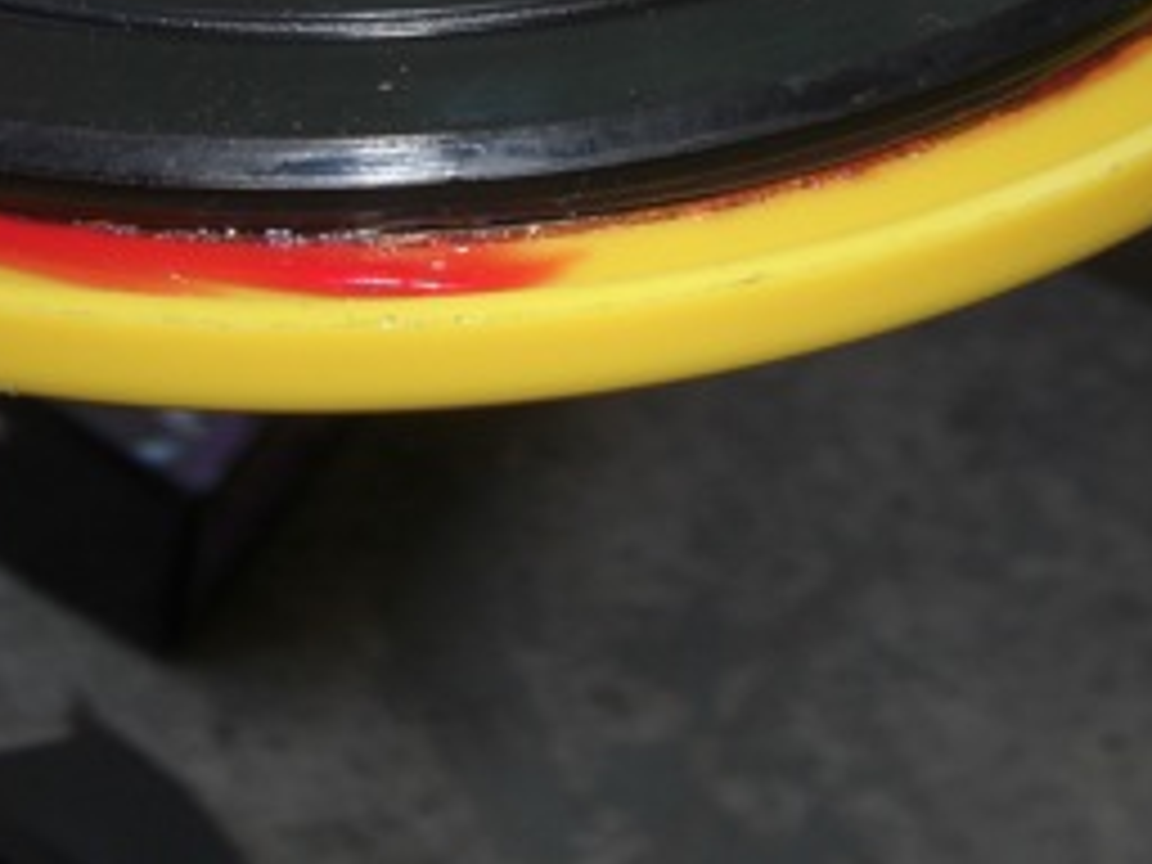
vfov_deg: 16.5
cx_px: 648
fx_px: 2962
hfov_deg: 22.0
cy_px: 194
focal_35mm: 89
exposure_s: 1/60
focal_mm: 6.3
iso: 64
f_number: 4.6
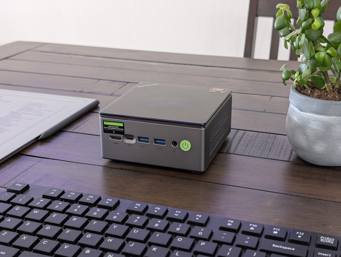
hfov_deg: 38.9
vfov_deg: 29.7
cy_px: 128
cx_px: 170
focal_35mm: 49
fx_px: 483
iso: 63
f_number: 1.68
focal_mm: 6.9
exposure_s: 1/23.9
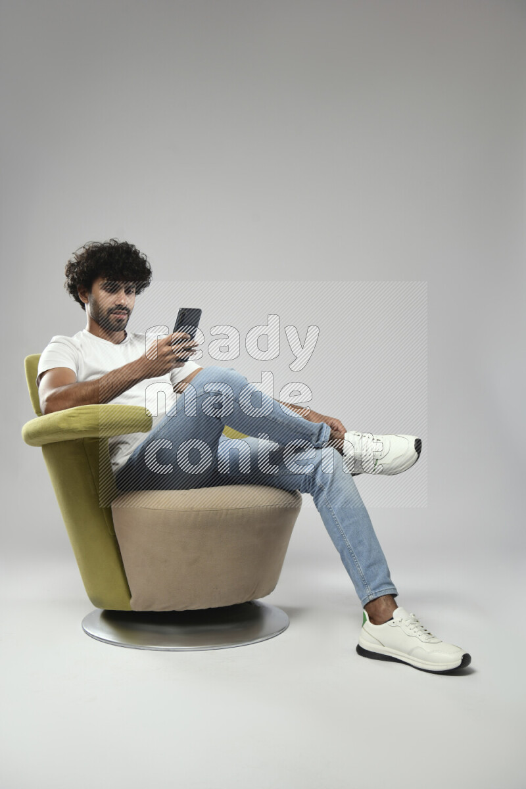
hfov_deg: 30.5
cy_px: 394
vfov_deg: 44.5
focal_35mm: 44
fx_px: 964
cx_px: 263
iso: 400
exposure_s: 1/125
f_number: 6.3
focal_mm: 44
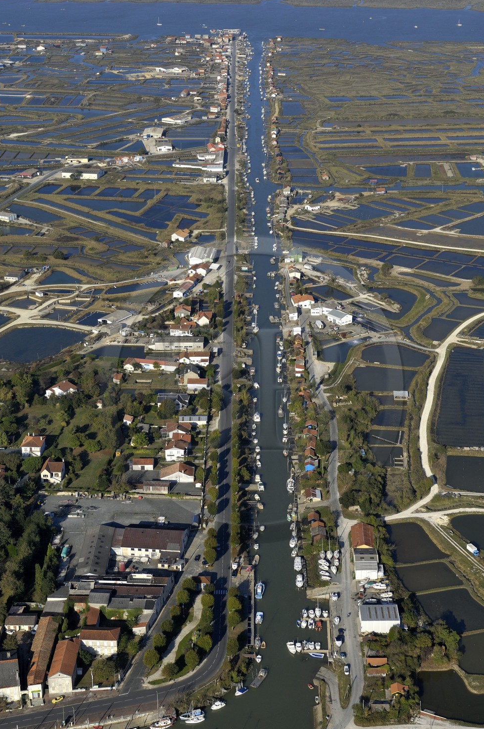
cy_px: 390
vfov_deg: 31.0
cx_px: 251
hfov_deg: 20.9
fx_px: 1315
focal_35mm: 65
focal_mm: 40
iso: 100
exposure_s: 1/750
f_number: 5
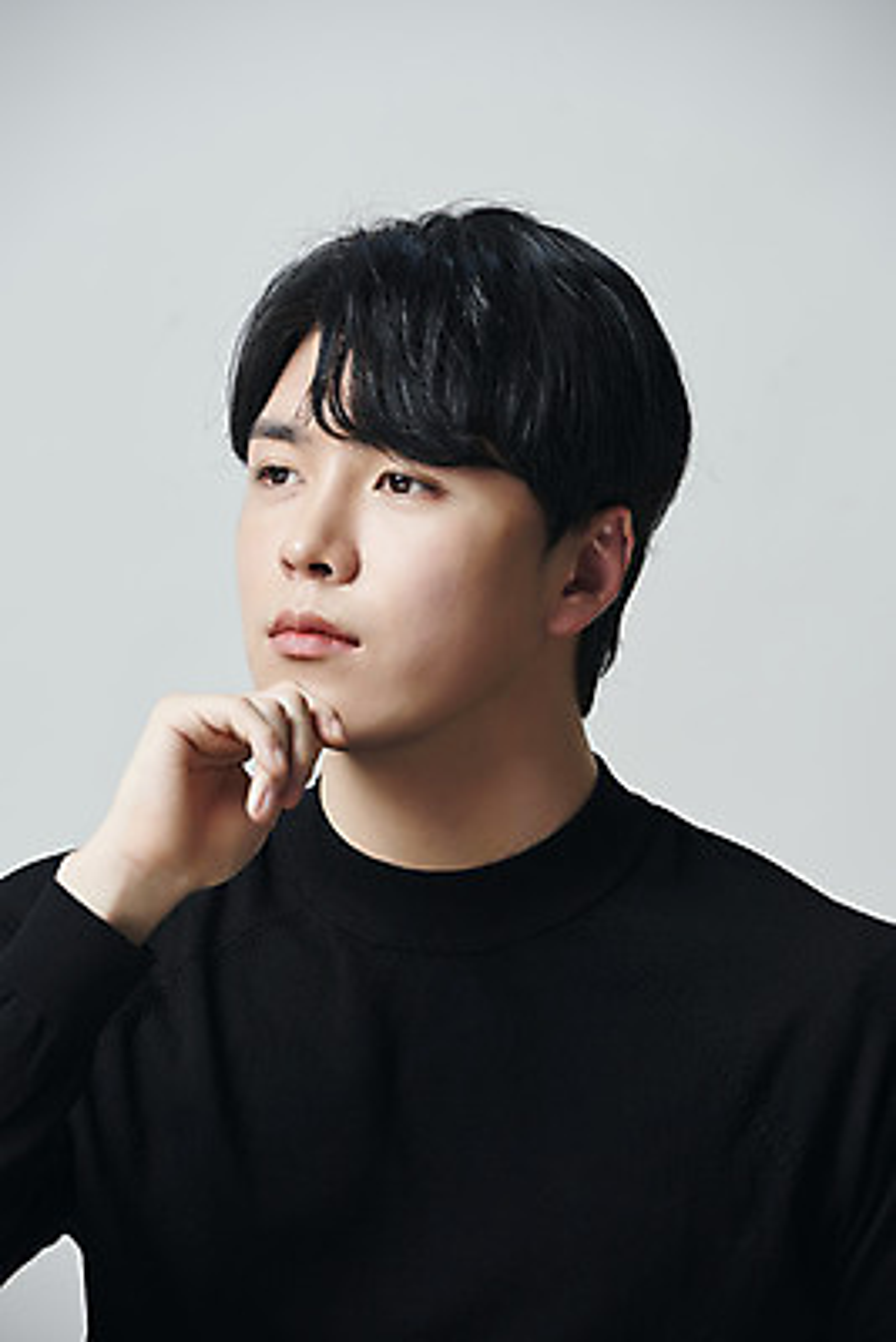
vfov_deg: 10.3
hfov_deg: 6.9
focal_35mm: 200
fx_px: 7460
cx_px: 448
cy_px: 671
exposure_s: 1/125
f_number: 7.1
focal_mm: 200
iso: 64
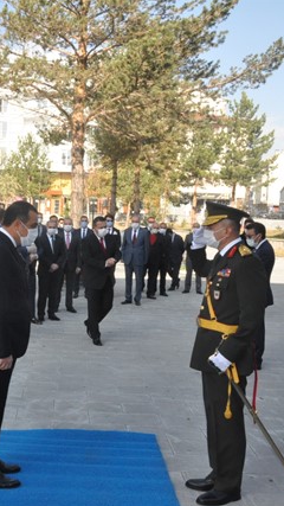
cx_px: 34
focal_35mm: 43
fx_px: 576
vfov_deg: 47.4
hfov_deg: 26.8
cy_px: 254
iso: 1600
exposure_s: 1/200
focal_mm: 18
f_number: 22
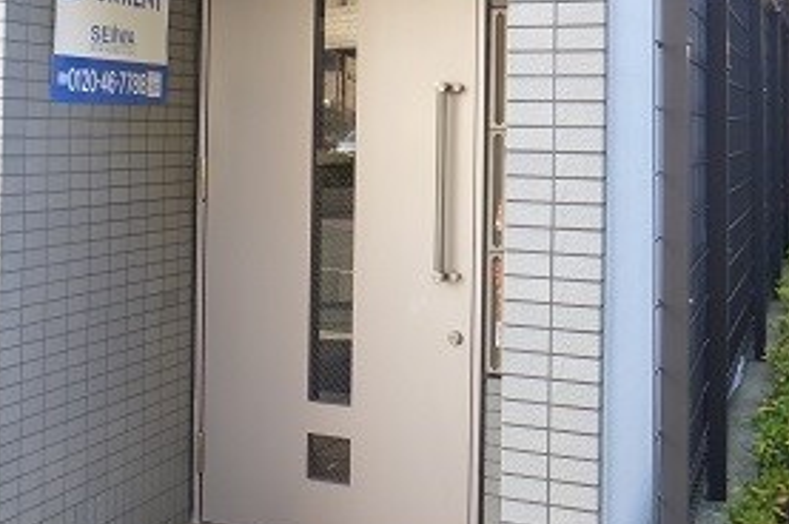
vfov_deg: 26.3
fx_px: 1095
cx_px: 298
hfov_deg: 39.4
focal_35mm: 50
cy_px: 88
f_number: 3.1
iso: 160
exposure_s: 1/60
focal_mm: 4.5
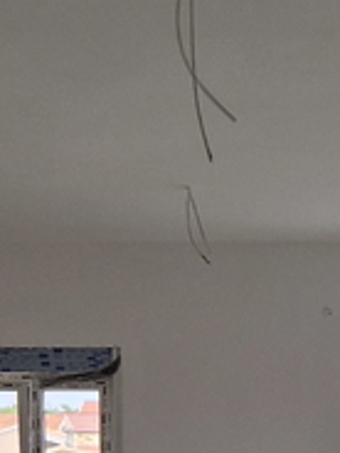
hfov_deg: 10.8
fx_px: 1768
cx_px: 421
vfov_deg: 14.1
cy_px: 574
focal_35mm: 135
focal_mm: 5.4
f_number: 1.8
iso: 50
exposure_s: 1/329
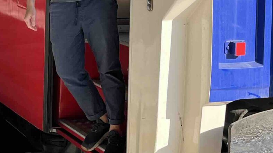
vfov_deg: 12.2
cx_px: 3
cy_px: -111
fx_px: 666
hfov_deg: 22.3
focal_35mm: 92
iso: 50
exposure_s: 1/1009
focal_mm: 5.1
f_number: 1.6
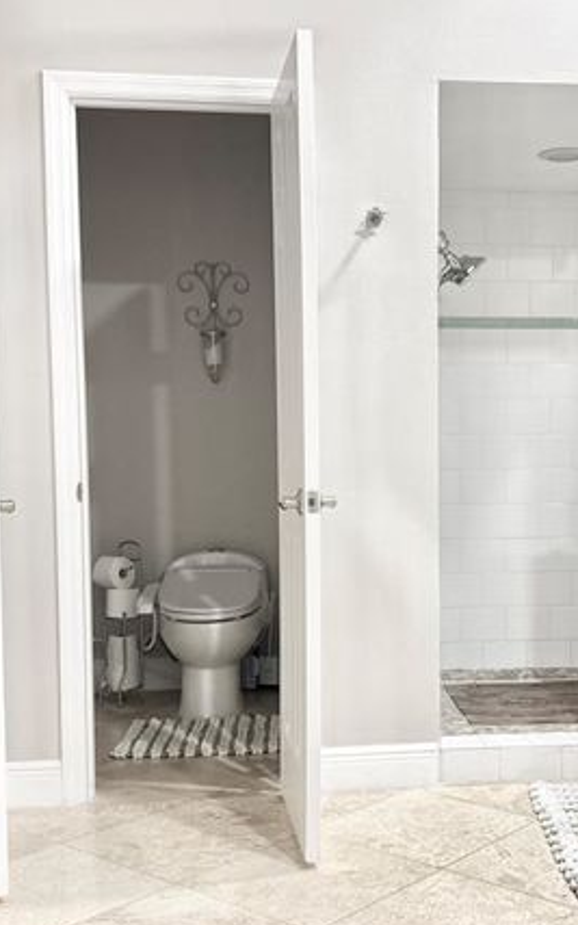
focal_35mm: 42
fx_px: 1058
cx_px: 408
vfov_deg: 47.1
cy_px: 520
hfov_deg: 30.2
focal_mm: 6.76
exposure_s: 1/60
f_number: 1.78
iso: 200
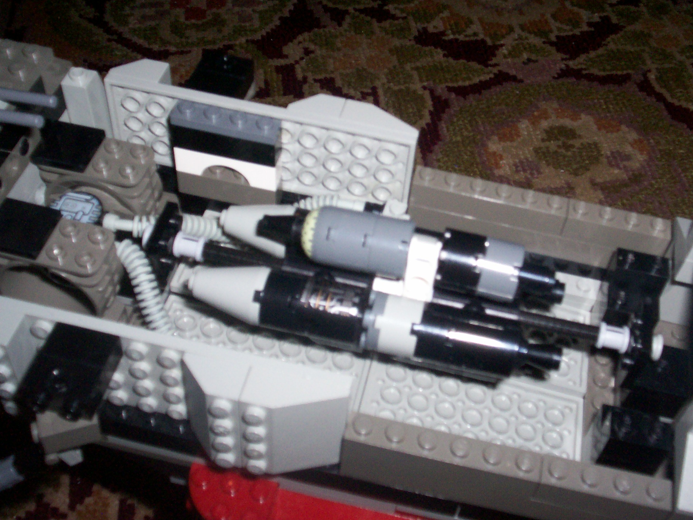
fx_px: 921
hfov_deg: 41.1
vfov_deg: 31.5
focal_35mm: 46
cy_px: 218
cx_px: 415
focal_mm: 5.9
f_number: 4.5
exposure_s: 1/181
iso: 140
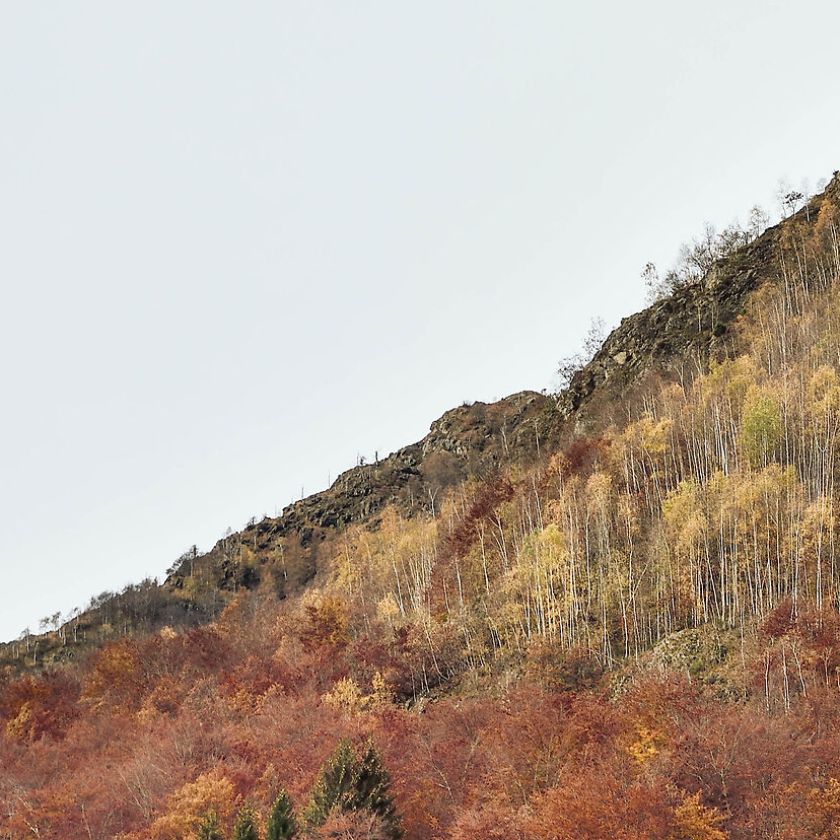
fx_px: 6287
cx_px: 1061
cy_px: 583
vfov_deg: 7.6
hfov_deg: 7.6
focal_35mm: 229
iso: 100
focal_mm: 62
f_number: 11
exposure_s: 1/15
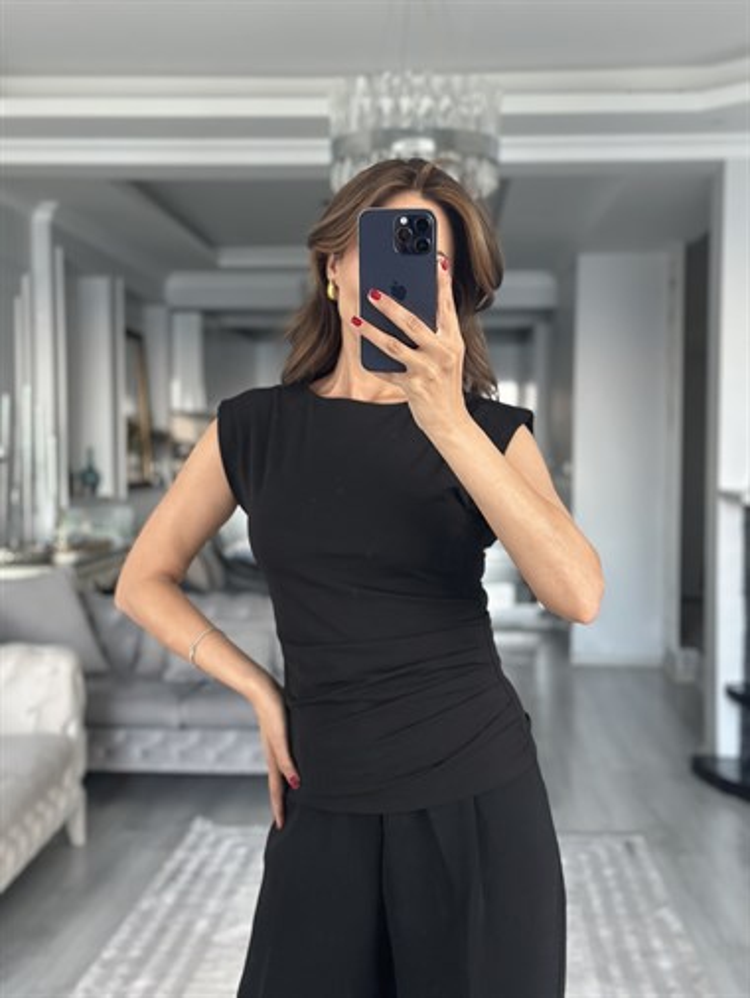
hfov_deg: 30.3
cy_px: 499
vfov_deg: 39.6
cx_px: 375
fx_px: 1385
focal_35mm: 48
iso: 400
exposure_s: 1/46
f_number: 1.78
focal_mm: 6.86
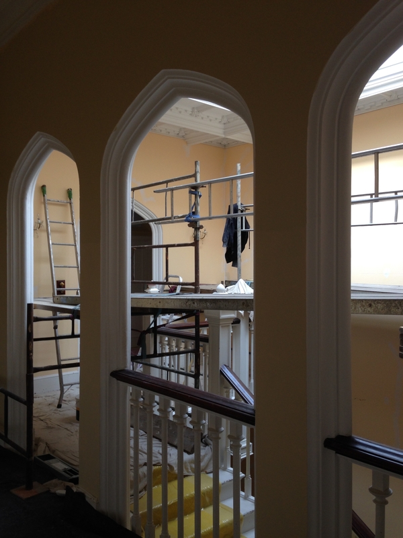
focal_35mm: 33
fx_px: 512
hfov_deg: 42.9
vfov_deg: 55.4
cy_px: 269
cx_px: 202
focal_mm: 4.12
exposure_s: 1/30
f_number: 2.4
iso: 50
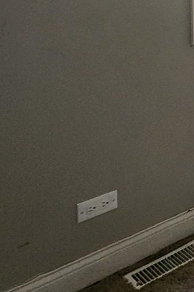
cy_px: -32
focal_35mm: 48
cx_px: 485
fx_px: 389
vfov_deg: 35.1
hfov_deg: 14.5
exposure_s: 1/60
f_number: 2.2
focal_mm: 2.2
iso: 400
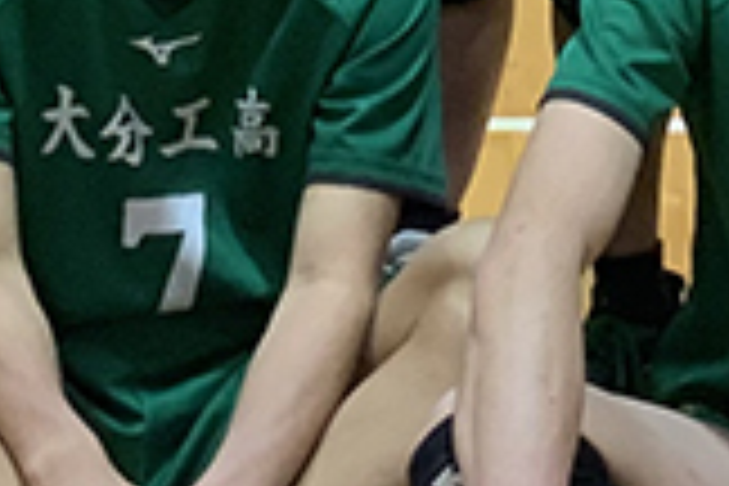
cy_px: -756
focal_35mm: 223
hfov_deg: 9.2
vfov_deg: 5.9
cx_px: 446
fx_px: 4515
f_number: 1.8
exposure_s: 1/60
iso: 200
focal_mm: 3
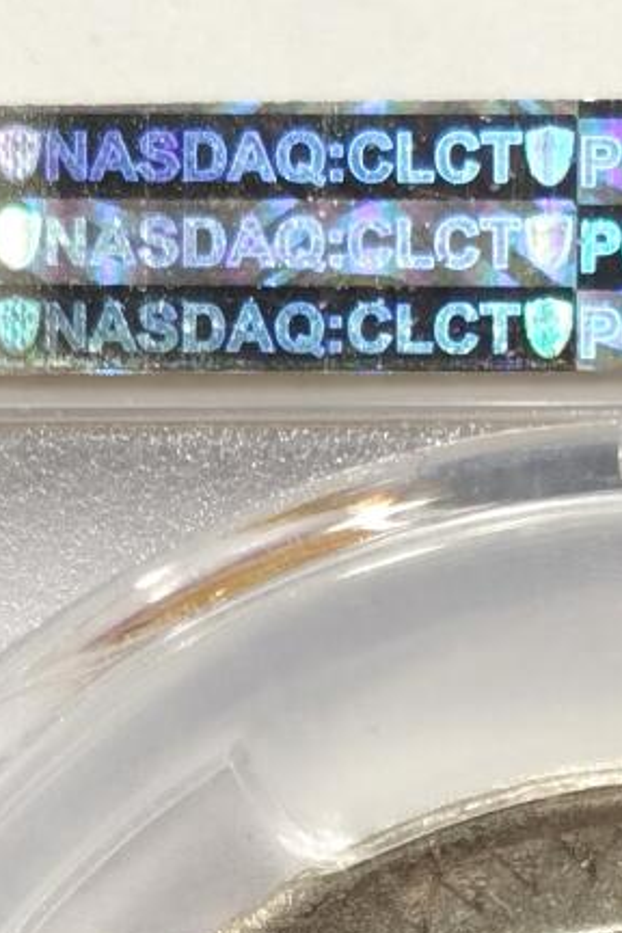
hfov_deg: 5.8
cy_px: 1006
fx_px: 6064
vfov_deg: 8.7
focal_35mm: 234
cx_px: 689
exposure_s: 1/100
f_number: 16
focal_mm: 5.56
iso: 125
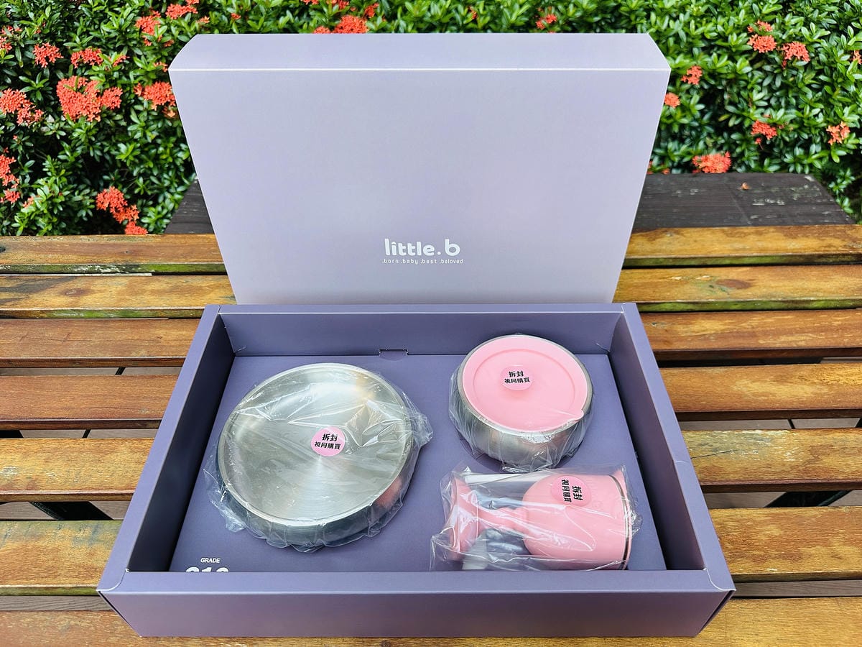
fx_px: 598
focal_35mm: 24
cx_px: 431
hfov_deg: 71.6
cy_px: 324
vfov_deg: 56.8
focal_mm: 6.86
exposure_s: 1/121
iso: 125
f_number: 1.78
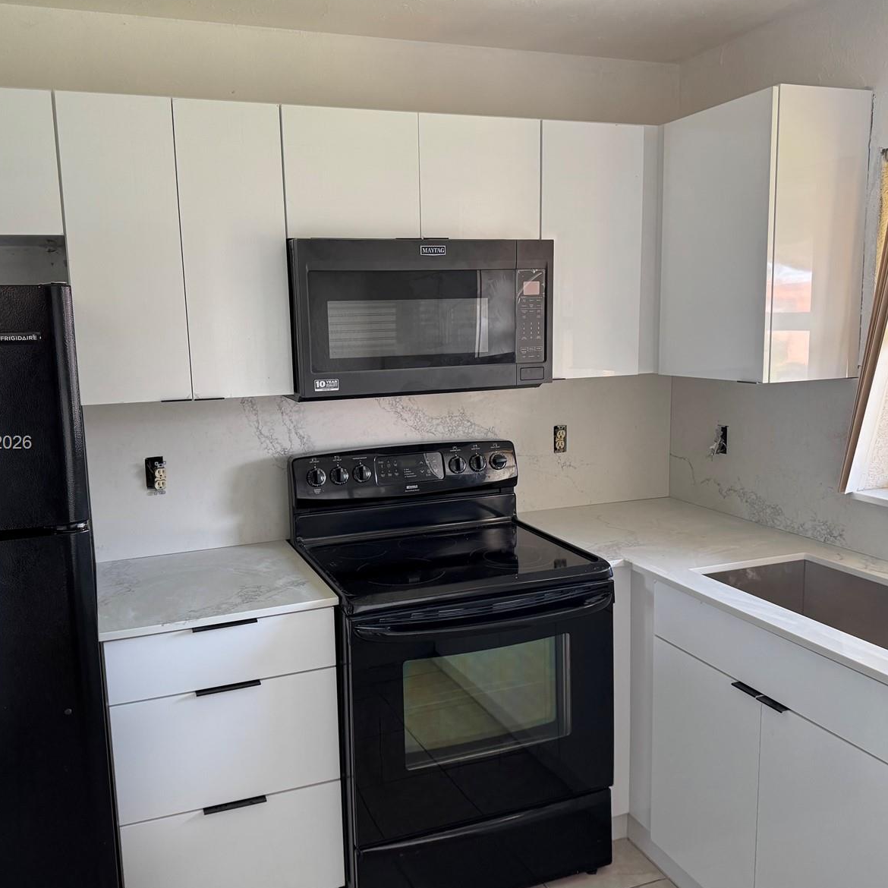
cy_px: 444
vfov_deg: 55.6
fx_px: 842
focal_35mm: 29
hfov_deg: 55.5
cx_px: 403
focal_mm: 6.76
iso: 200
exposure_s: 1/87
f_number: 1.78
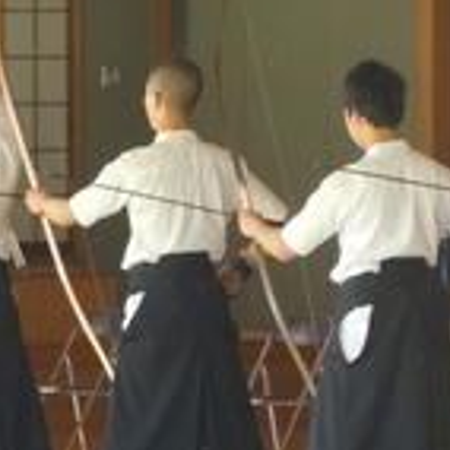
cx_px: -209
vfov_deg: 3.9
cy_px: 225
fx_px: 6560
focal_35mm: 446
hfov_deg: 3.9
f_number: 5.5
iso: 640
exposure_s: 1/100
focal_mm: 29.8
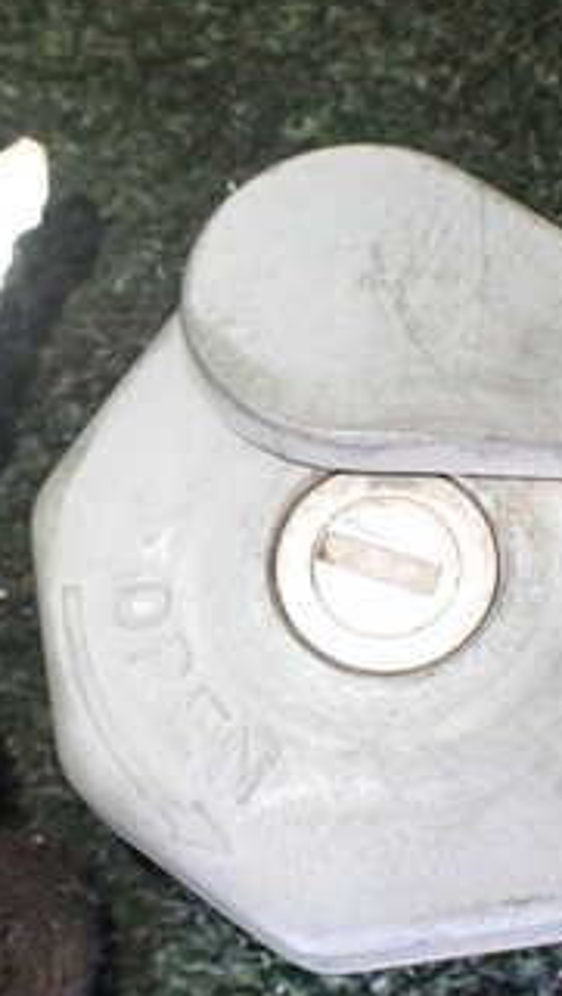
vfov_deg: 34.3
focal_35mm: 61
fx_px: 1613
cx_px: 124
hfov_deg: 19.6
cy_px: 481
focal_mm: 5.4
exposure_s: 1/100
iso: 800
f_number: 2.3
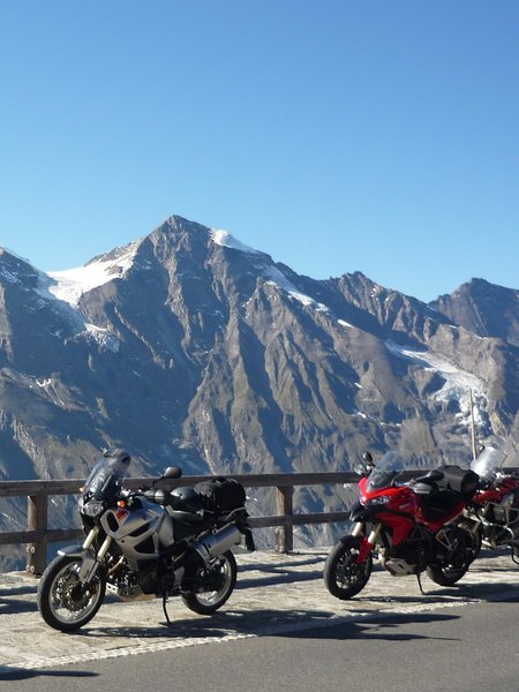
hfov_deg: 34.3
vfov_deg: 44.8
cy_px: 346
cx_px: 260
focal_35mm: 42
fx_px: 840
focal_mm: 5.5
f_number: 8
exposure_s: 1/125
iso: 100
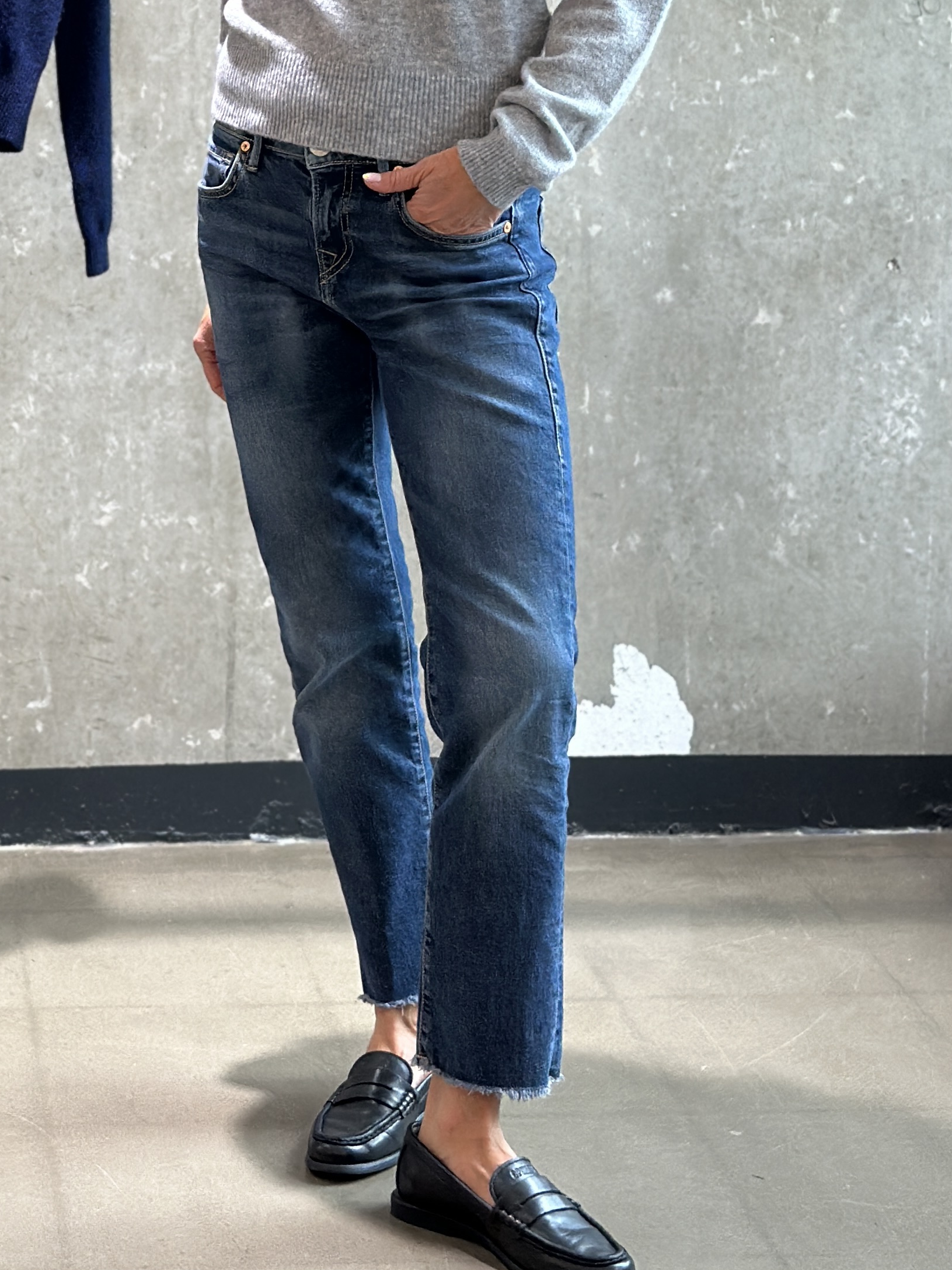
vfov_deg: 21.6
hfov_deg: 16.4
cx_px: 75
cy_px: 185
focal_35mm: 89
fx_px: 3264
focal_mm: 6.86
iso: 160
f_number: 1.78
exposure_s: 1/100
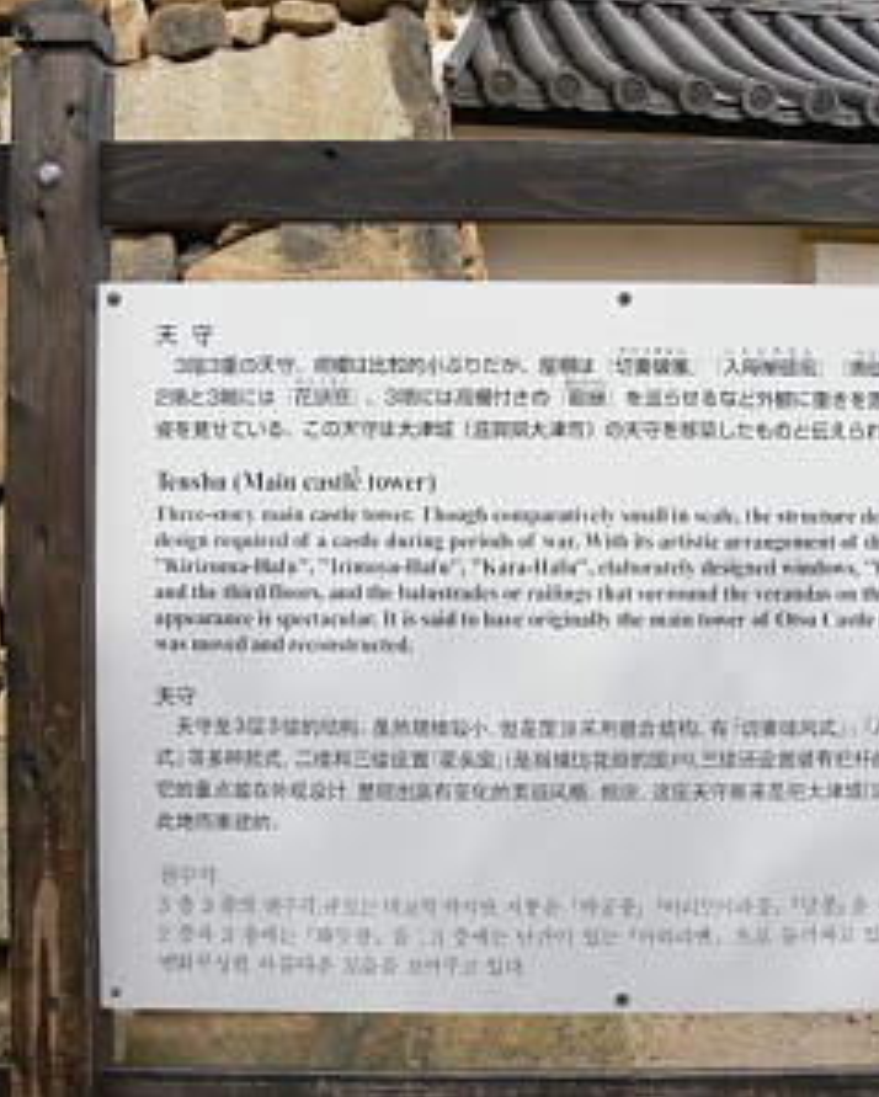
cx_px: 606
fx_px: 1494
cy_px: 547
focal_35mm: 46
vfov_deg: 40.3
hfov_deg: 32.4
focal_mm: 7.4
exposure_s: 1/200
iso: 80
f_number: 5.6
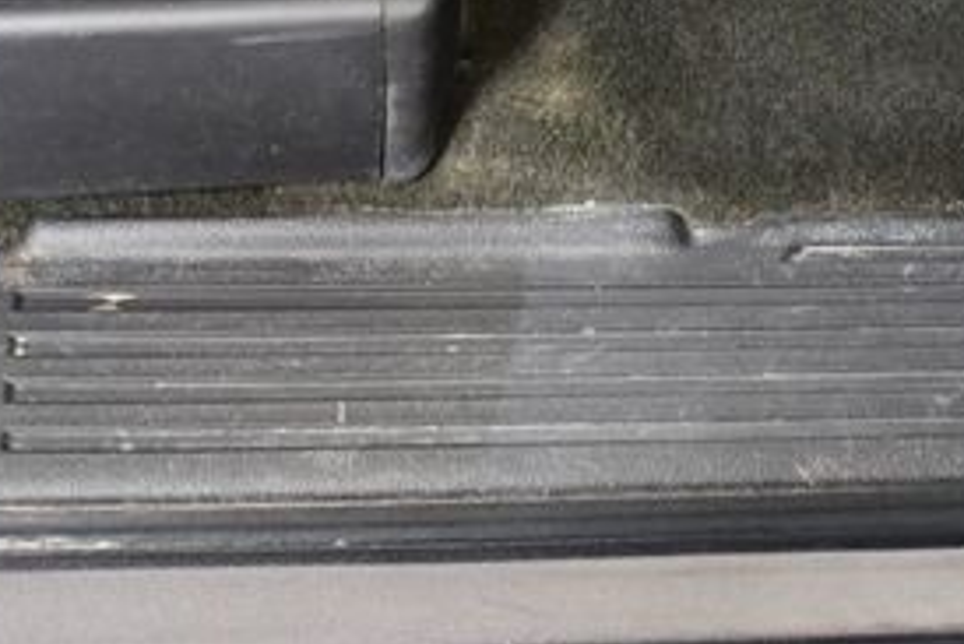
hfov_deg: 23.8
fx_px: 2250
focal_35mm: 84
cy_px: 334
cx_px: 792
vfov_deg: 16.3
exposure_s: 1/60
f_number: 3.5
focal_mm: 18
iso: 4000
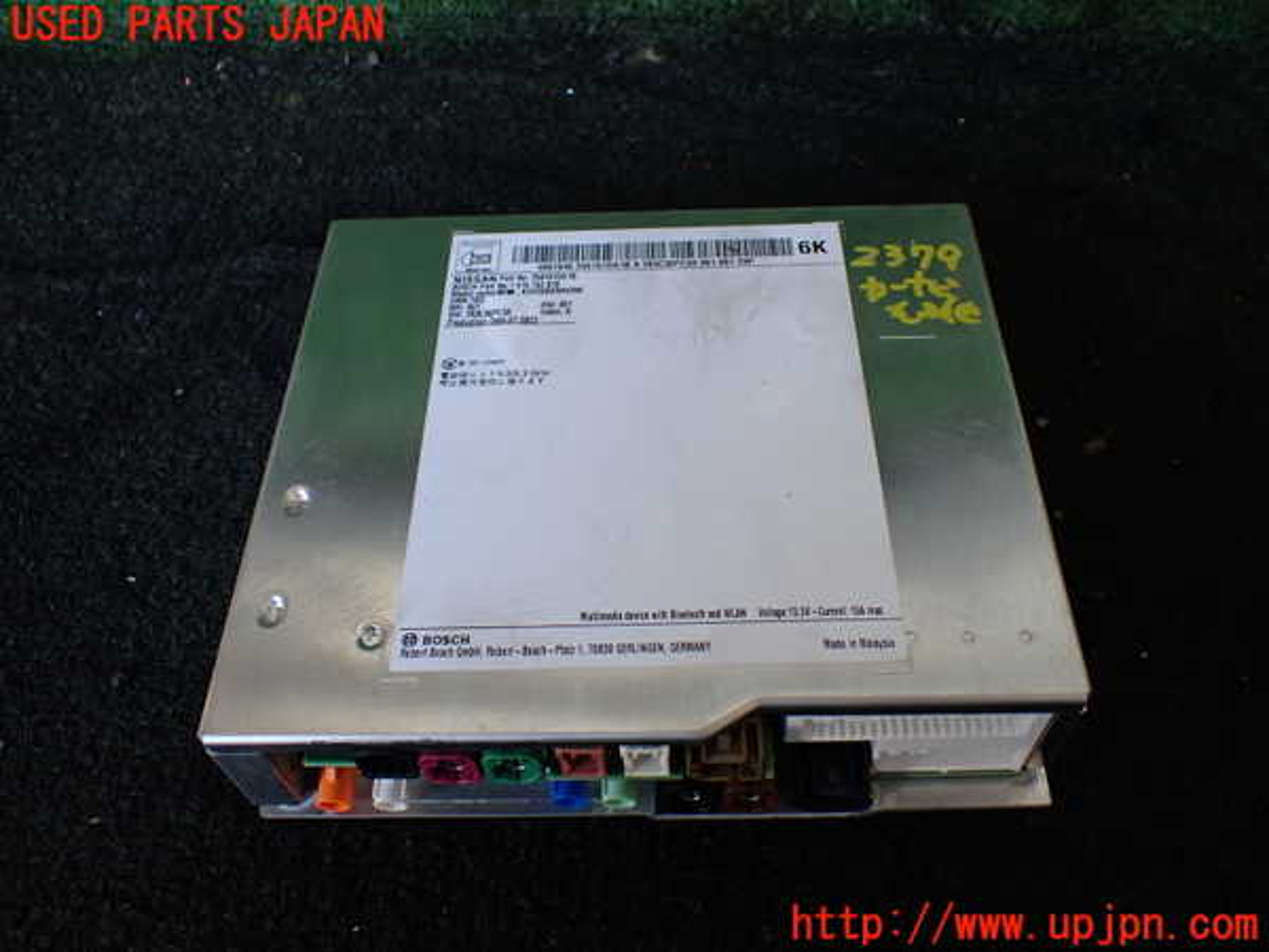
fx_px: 1100
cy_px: 476
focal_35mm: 30
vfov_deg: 46.8
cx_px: 634
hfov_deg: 60.0
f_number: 2.3
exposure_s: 1/125
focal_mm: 5.4
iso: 250
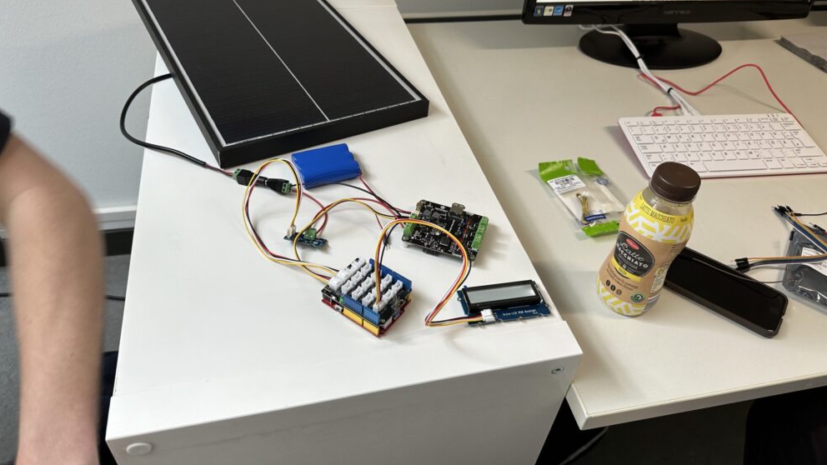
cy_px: 188
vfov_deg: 42.7
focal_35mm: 27
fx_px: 592
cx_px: 403
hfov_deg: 69.8
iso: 80
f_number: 1.78
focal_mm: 6.86
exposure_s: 1/100
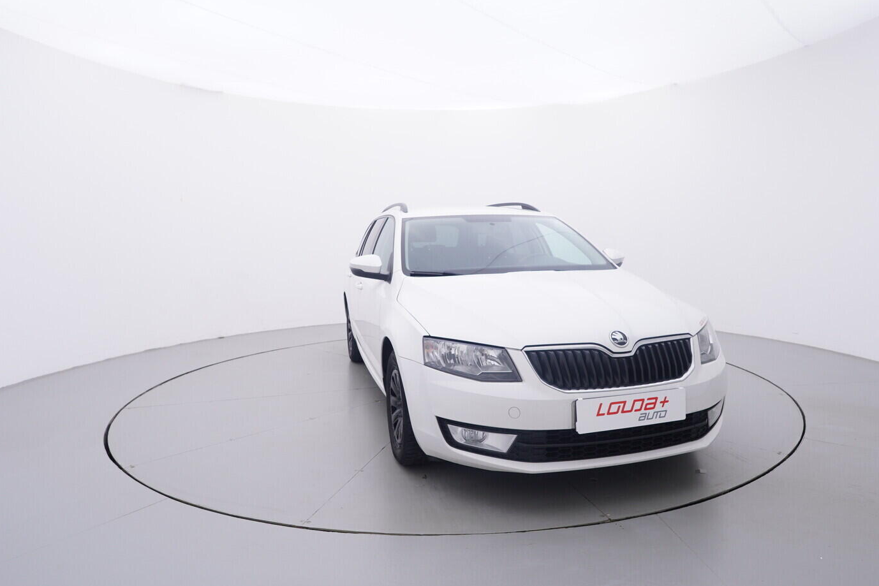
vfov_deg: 54.1
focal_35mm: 24
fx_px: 574
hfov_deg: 74.8
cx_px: 455
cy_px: 305
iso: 200
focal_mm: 15
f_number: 5
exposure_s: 1/80
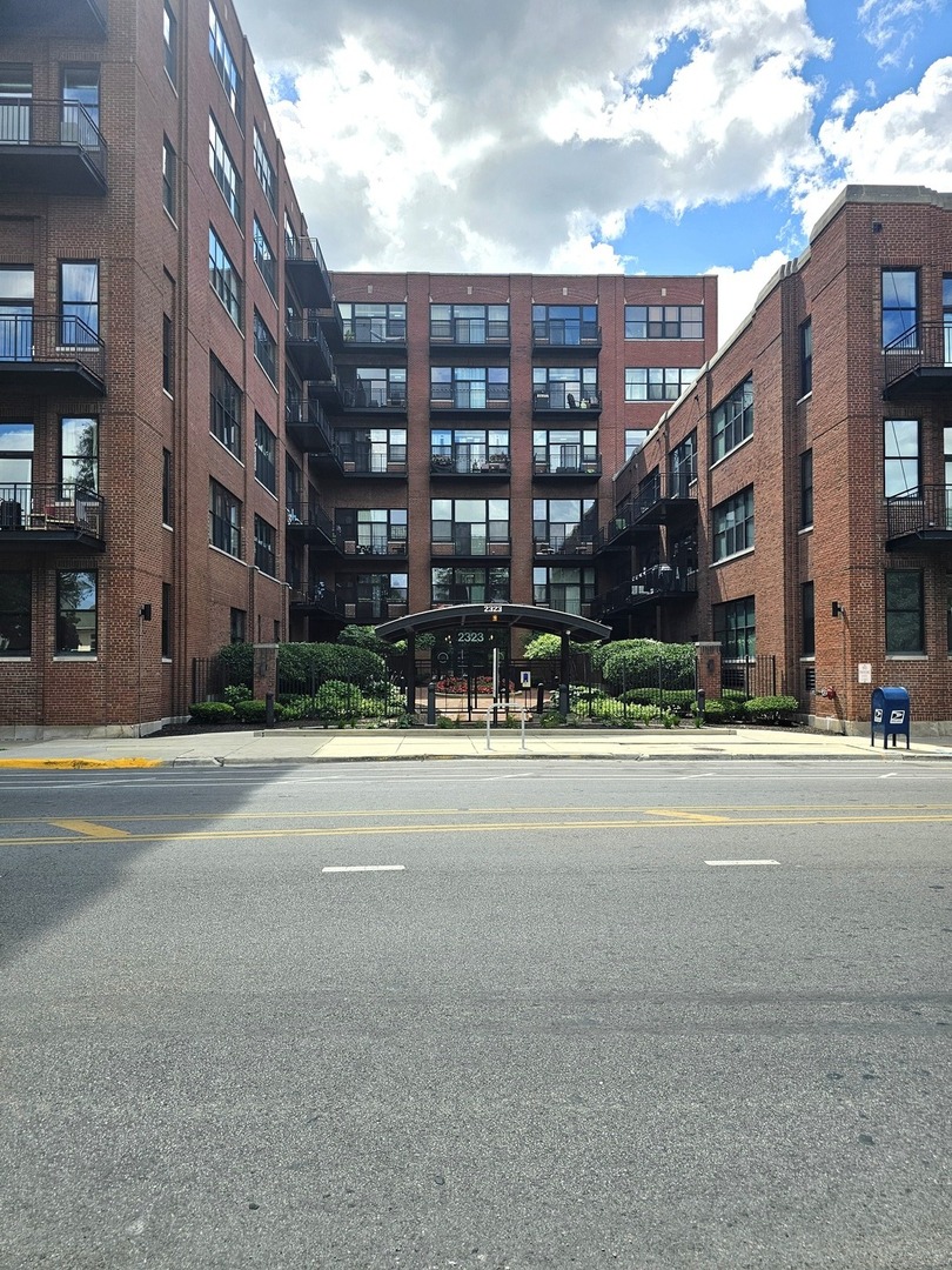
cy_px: 635
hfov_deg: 58.9
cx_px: 476
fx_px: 843
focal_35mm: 23
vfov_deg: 73.9
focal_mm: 6.3
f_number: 1.7
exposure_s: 1/2000
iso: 32
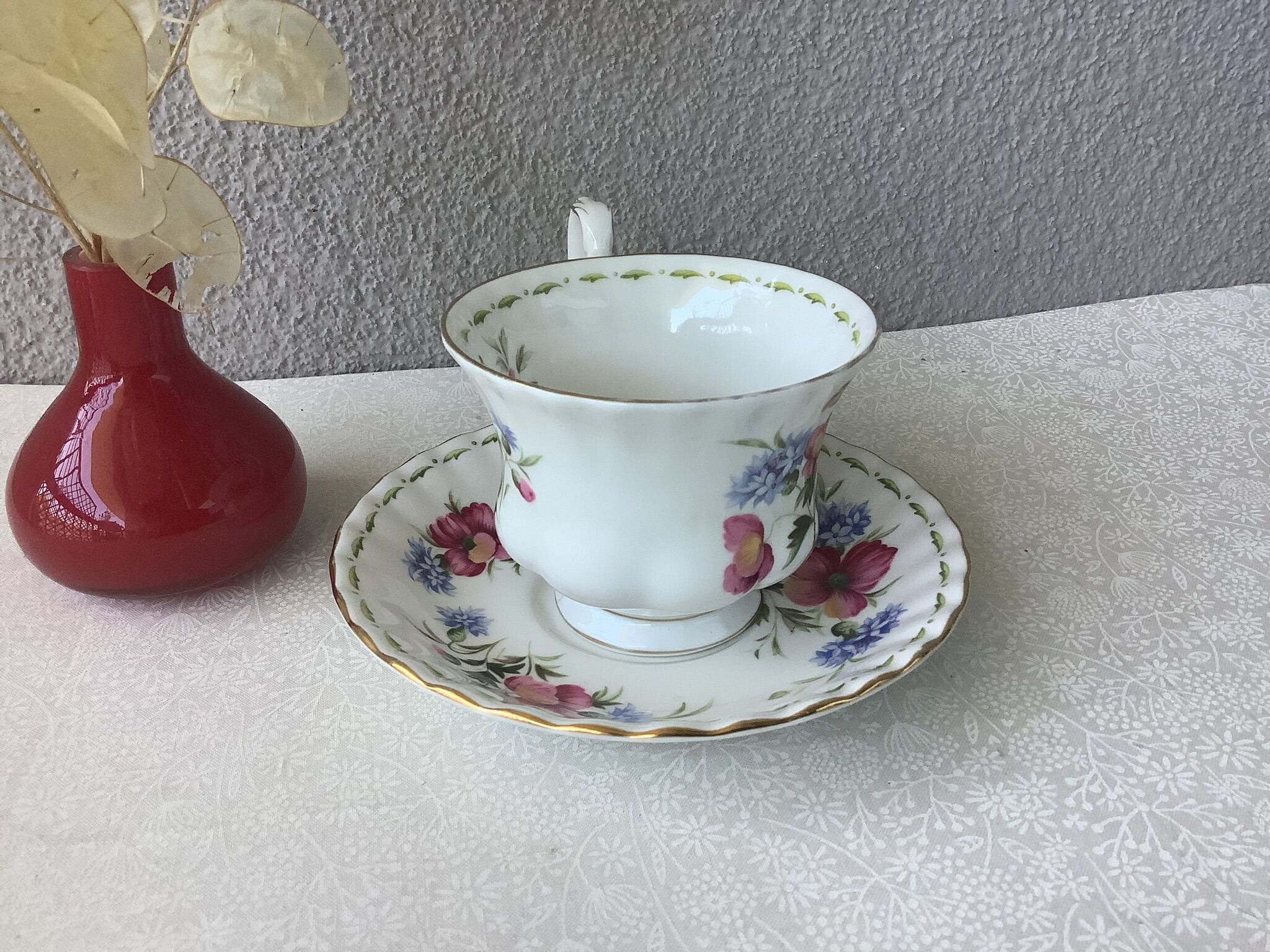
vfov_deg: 45.4
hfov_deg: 58.4
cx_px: 635
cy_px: 476
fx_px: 1137
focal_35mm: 31
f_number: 2.4
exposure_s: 1/120
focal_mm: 3.3
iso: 64
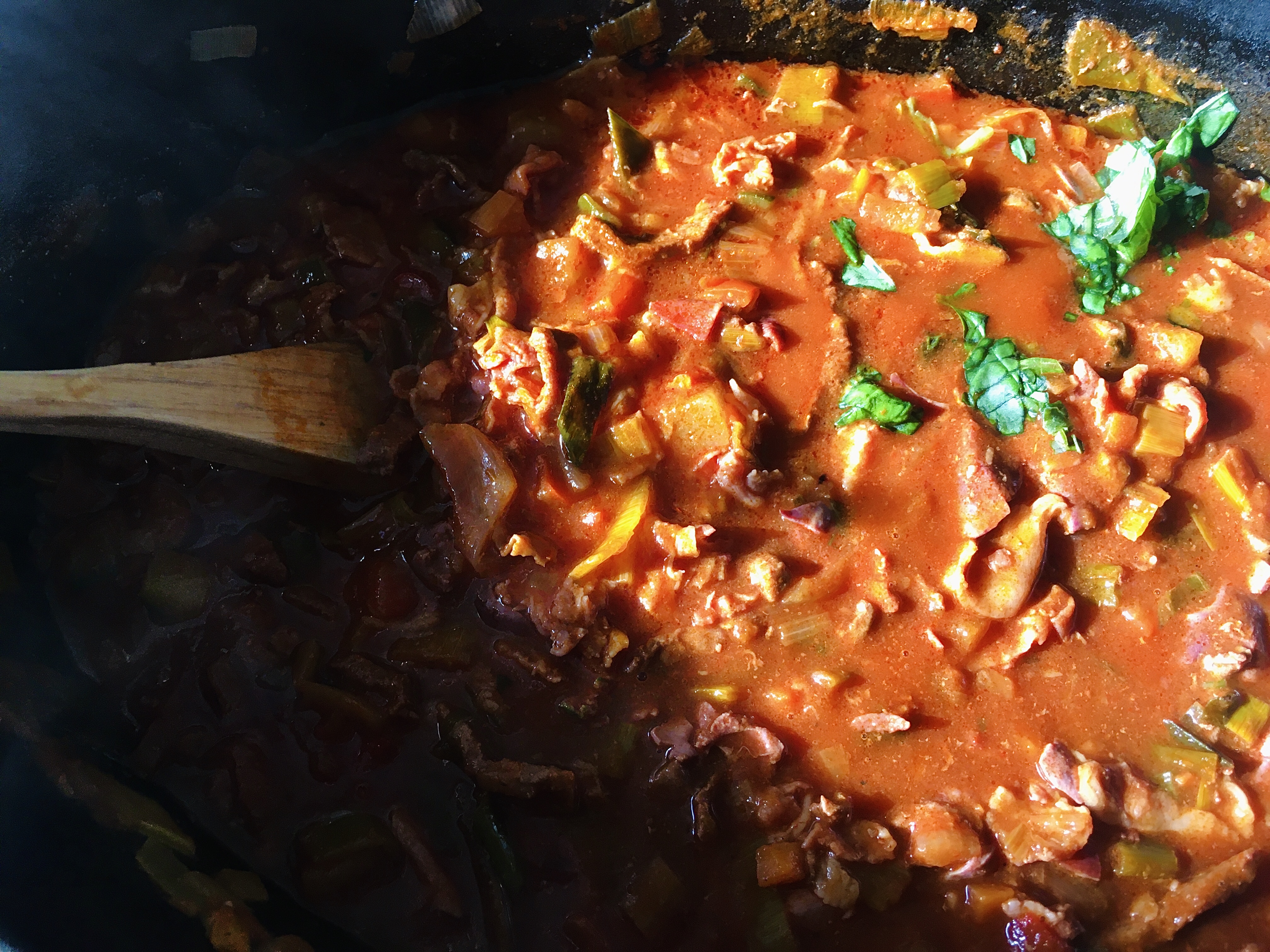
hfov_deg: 61.7
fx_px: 1064
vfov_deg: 48.2
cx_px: 635
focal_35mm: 29
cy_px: 476
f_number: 2.2
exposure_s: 1/33
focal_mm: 4.15
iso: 50
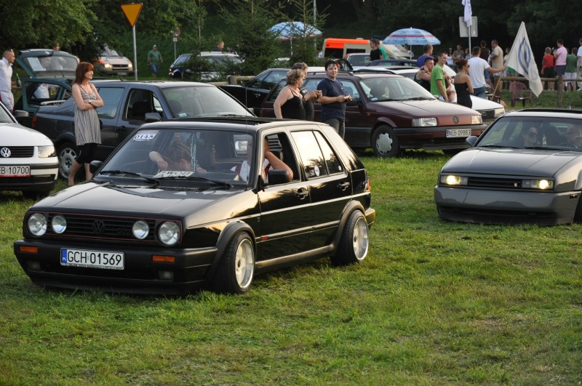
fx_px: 1889
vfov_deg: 11.7
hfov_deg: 17.5
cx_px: 291
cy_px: 193
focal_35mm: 117
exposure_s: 1/250
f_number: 5.6
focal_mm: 78
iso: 800
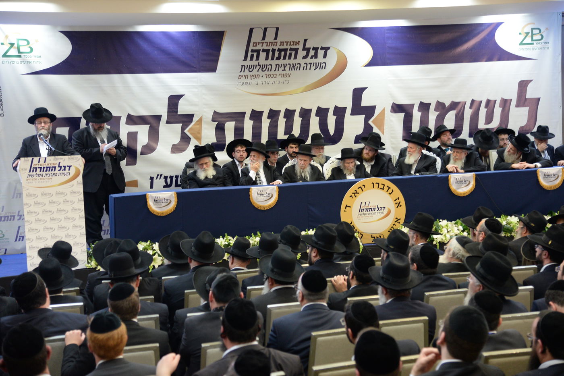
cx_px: 282
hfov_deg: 31.0
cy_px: 188
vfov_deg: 20.9
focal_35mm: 65
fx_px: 1018
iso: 2000
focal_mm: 65
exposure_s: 1/60
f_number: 4
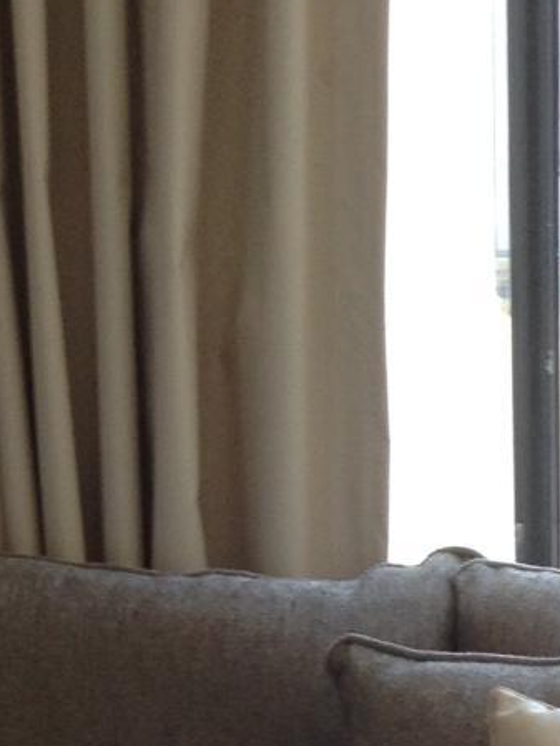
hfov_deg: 9.2
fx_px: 3363
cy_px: 1567
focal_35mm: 156
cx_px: 869
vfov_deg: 11.3
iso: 50
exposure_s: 1/60
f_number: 2.4
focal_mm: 4.28
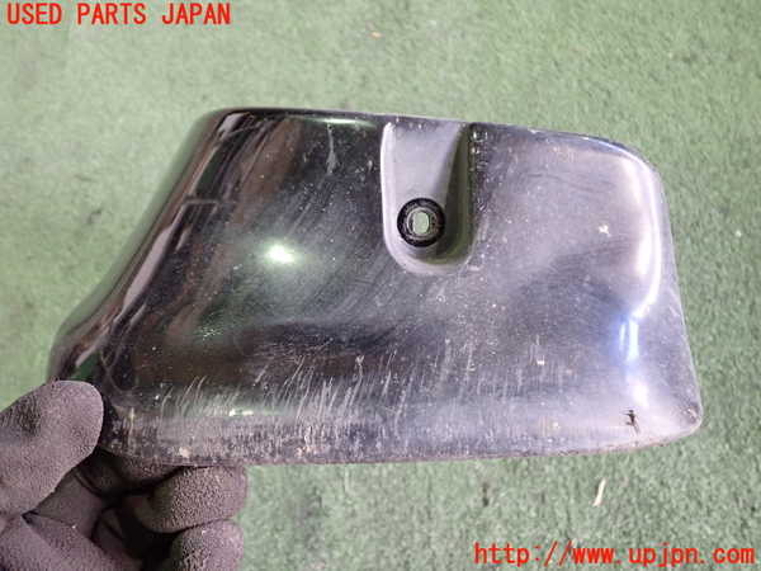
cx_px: 380
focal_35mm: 30
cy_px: 286
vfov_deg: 46.8
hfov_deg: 60.0
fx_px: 660
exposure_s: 1/30
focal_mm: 5.4
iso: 500
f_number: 2.3
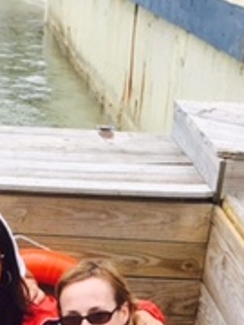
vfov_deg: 19.9
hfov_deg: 16.9
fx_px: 808
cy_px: 476
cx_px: 25
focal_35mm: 86
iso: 32
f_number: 2.2
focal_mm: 4.15
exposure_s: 1/824
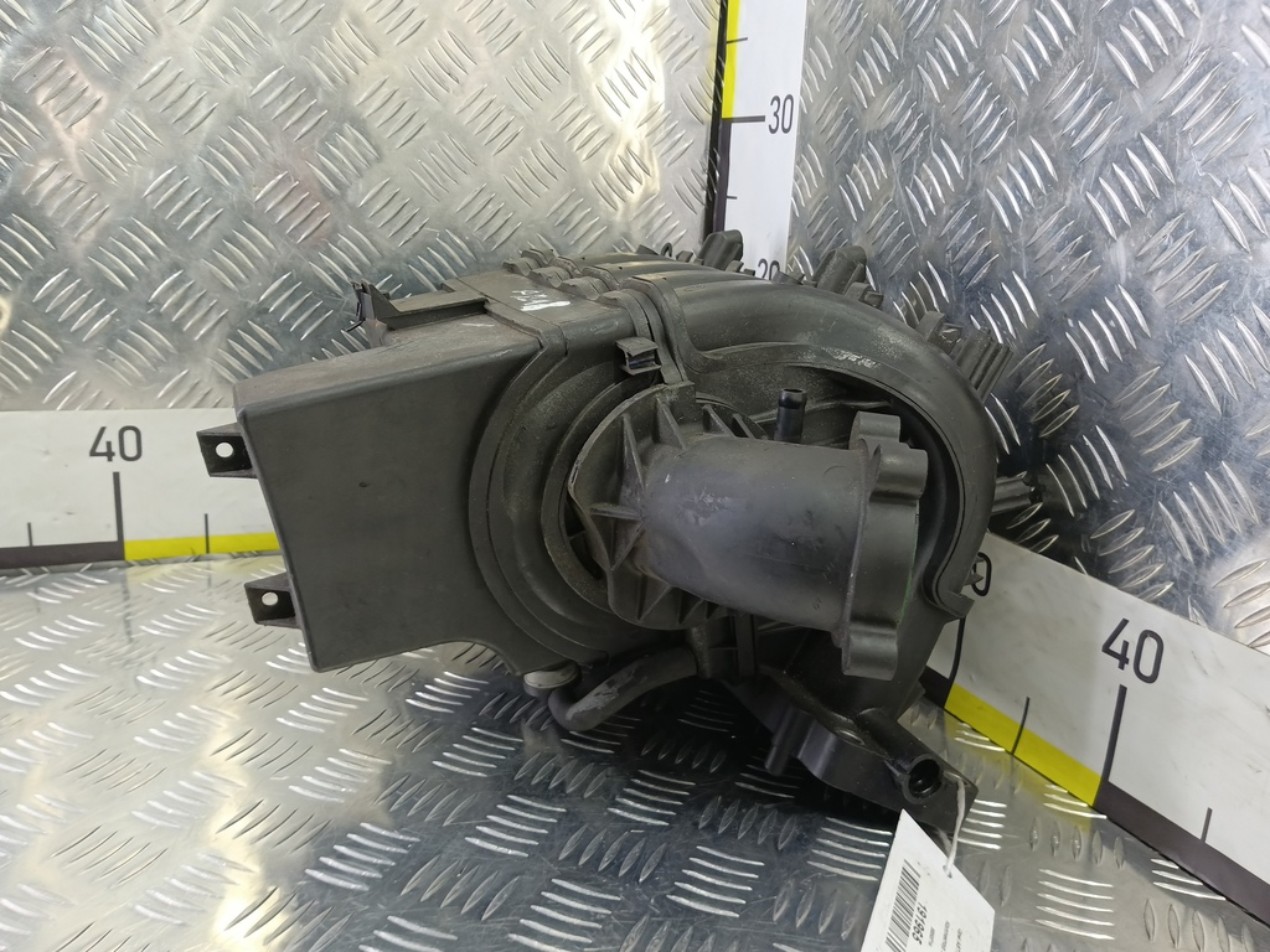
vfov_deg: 58.9
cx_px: 635
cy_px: 476
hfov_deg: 73.9
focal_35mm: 23
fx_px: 844
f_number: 1.6
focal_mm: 4.11
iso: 198
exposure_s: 1/33.3
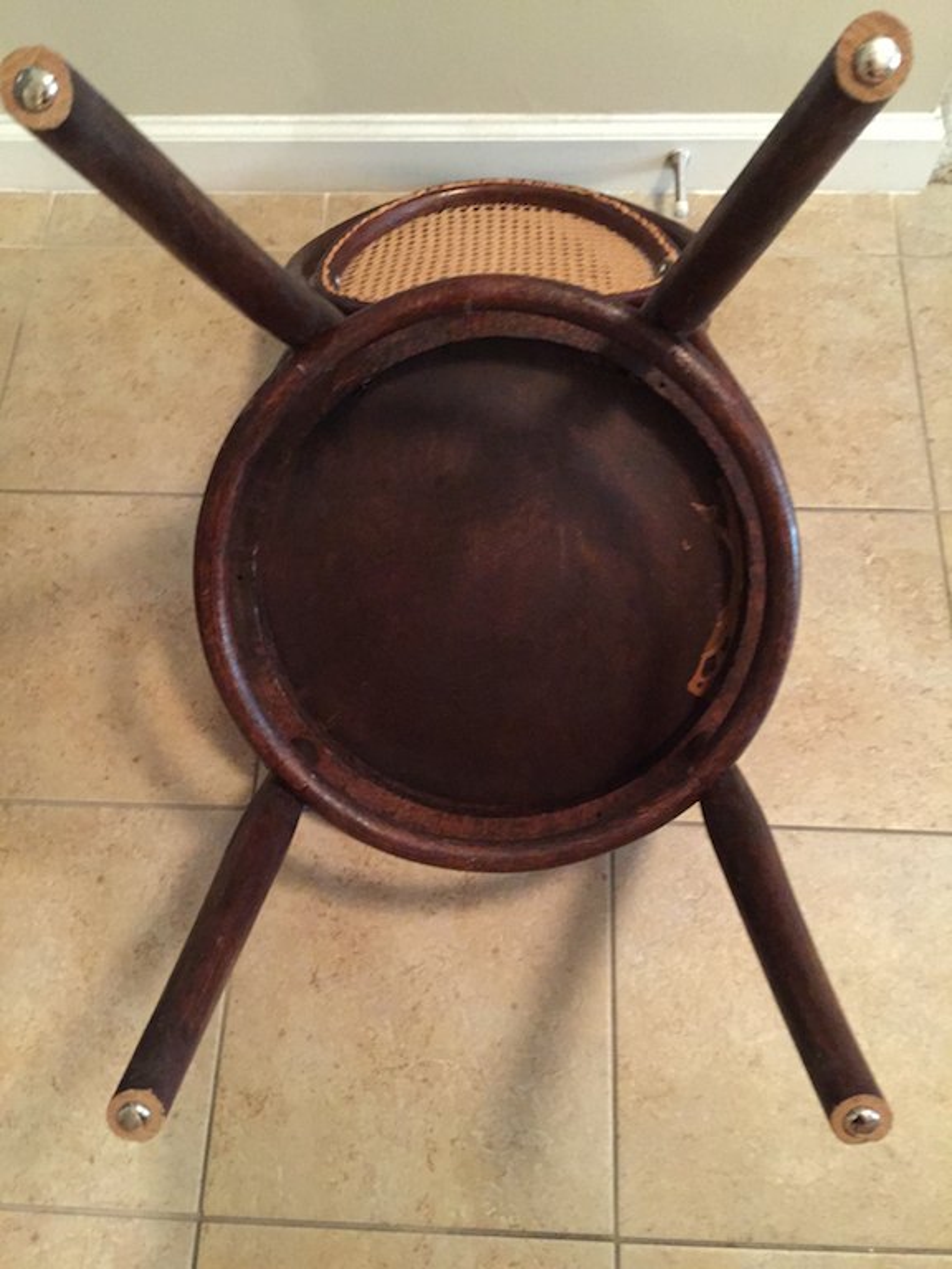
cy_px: 634
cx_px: 476
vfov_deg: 61.7
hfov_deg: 48.2
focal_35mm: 29
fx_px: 1063
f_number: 2.2
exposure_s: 1/15
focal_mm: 4.15
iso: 500
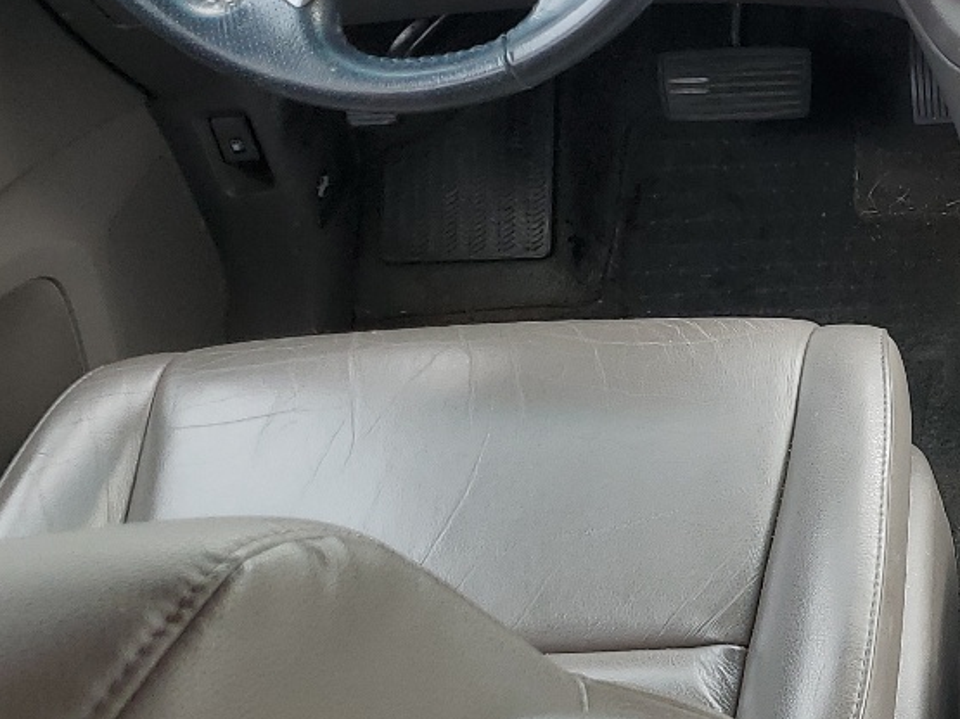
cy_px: 247
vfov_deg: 19.6
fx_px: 2080
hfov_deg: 23.8
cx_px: 1133
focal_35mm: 75
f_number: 1.5
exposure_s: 1/120
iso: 50
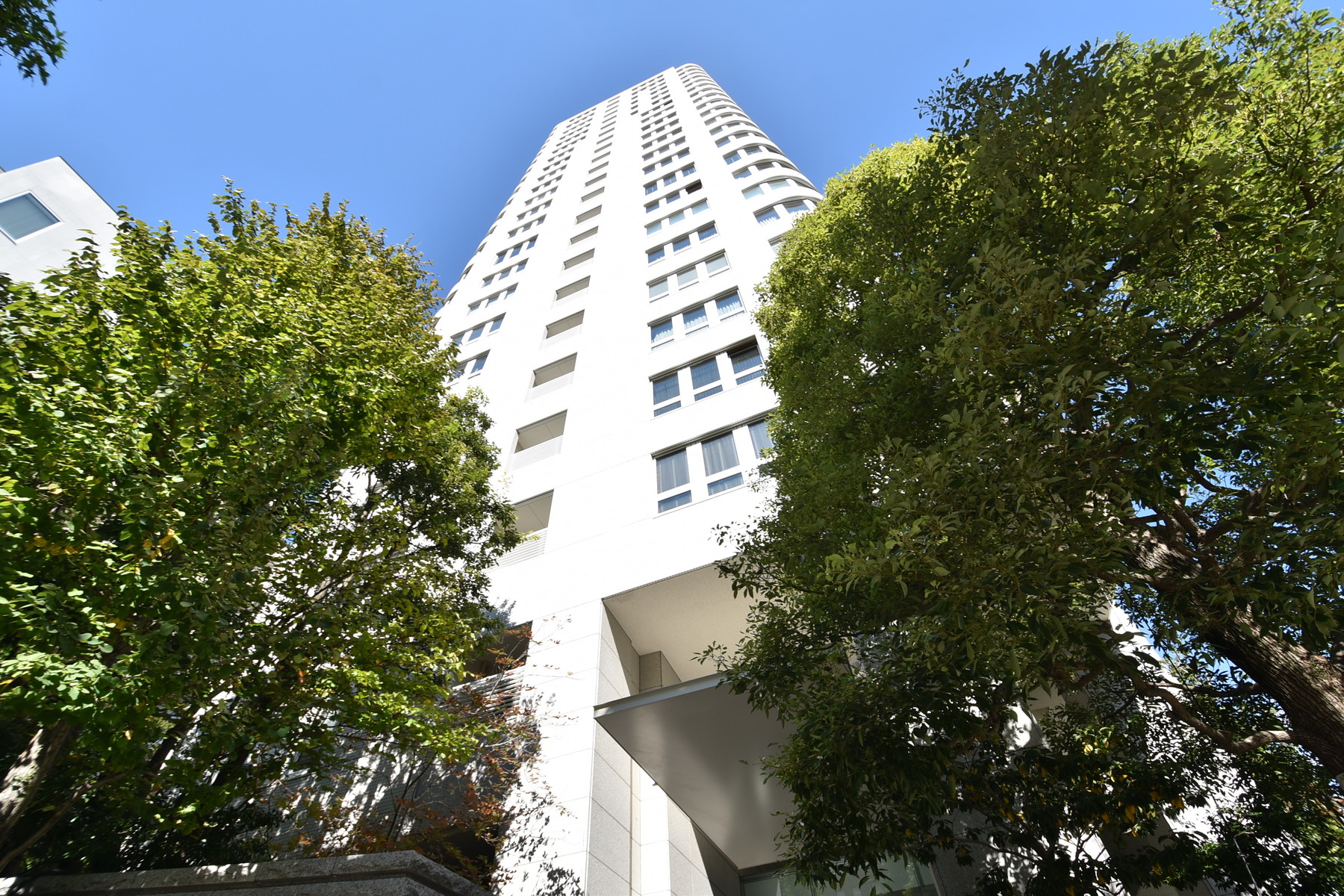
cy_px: 448
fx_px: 560
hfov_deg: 100.4
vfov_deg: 77.3
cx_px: 672
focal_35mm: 15
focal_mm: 10
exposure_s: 1/160
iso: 100
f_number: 6.3
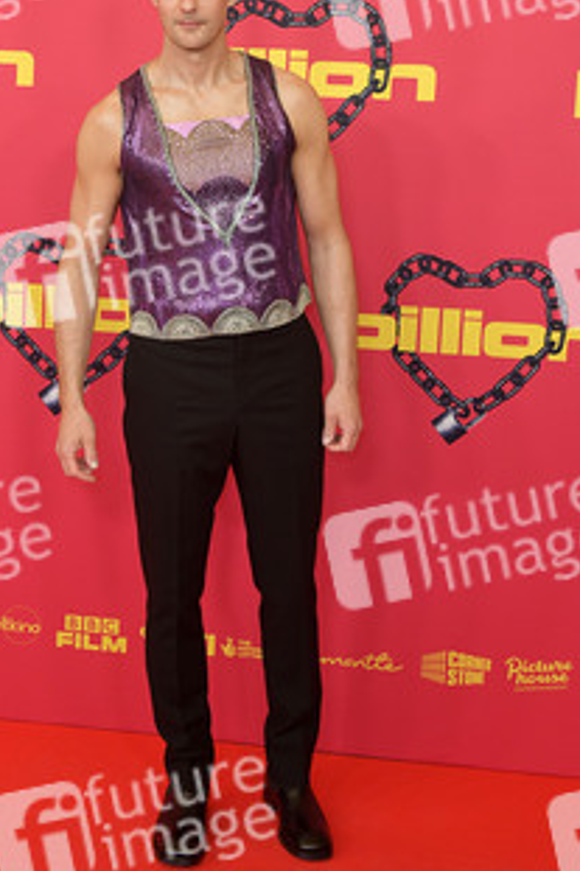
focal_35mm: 45
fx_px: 1089
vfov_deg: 43.6
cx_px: 213
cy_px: 403
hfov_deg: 29.7
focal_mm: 35
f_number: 8
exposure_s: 1/250
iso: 1000
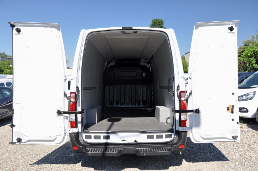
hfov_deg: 57.3
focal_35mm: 33
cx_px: 129
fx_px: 236
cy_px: 86
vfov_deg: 39.9
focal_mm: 22
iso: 500
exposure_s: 1/320
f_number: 9
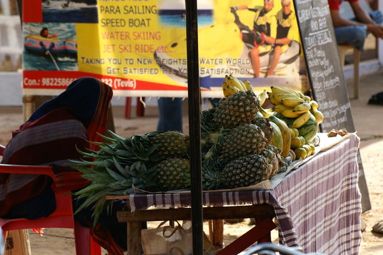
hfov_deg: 8.6
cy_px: 128
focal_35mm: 240
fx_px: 2552
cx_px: 192
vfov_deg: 5.7
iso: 200
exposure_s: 1/200
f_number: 8
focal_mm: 160
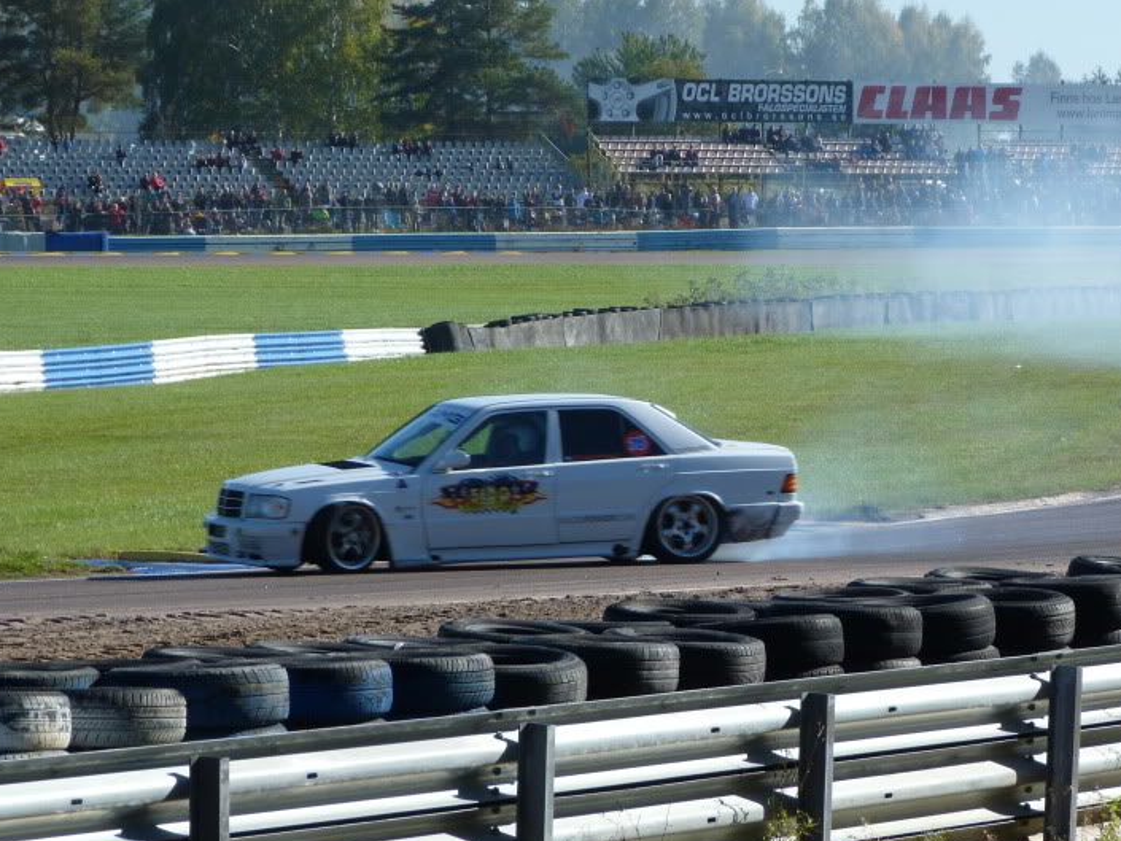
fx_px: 6445
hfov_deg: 9.9
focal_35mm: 199
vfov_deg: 7.5
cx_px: 738
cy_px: 455
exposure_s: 1/500
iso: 80
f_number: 4
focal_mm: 24.6
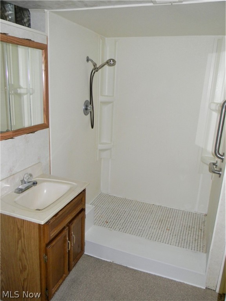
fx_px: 244
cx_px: 113
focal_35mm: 28
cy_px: 150
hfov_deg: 49.7
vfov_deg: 63.4
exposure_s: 1/26
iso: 200
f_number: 3.5
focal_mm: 5
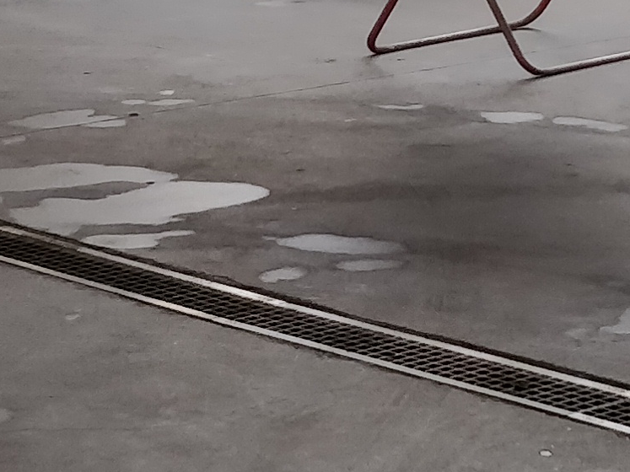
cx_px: 435
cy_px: 70
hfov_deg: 13.3
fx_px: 2693
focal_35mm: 148
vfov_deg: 10.0
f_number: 1.7
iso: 400
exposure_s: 1/50
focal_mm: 4.1
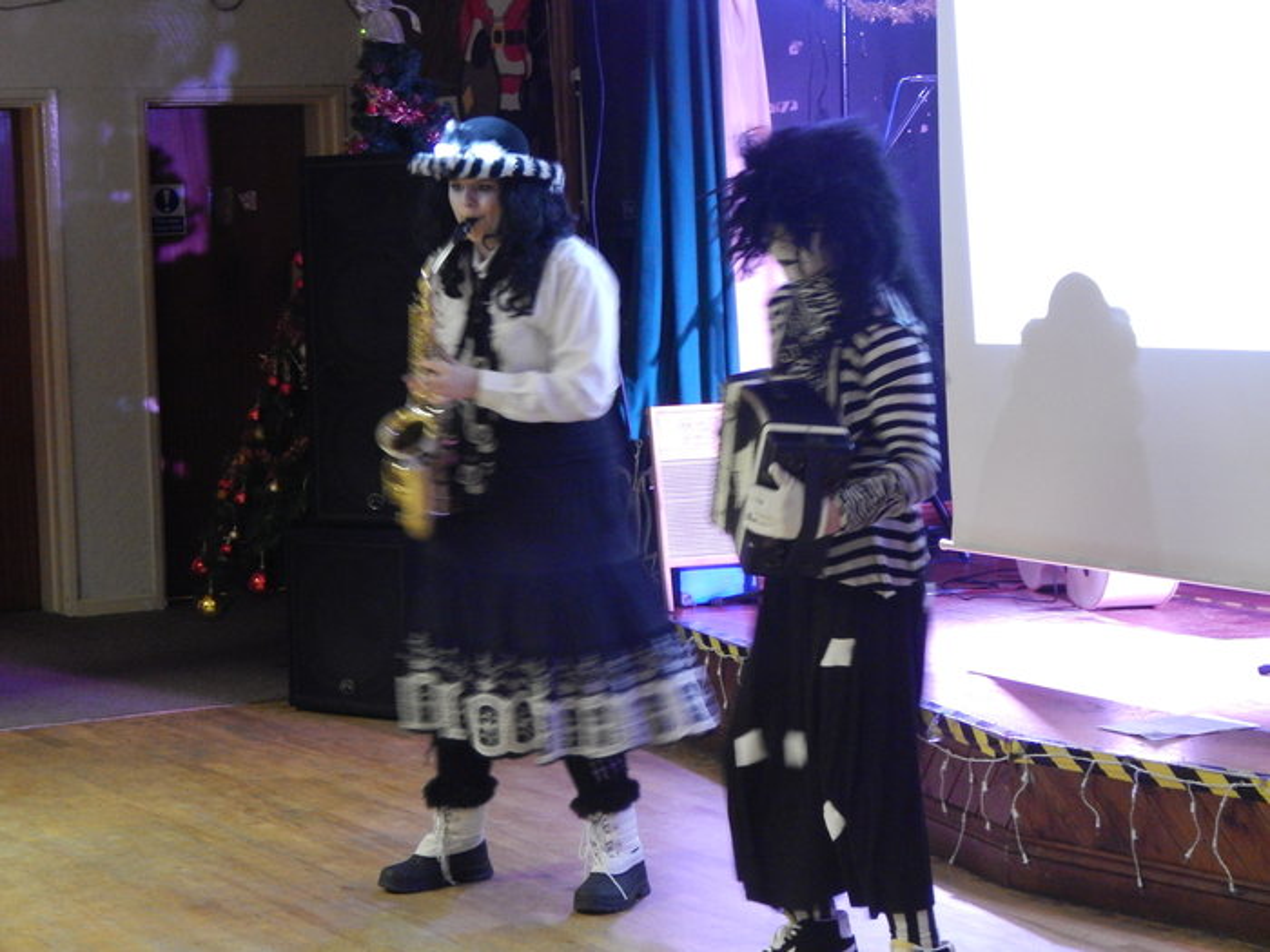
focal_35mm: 86
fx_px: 3155
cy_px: 476
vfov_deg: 17.2
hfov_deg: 22.8
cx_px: 635
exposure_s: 1/10
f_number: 4.3
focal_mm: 15.3
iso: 800
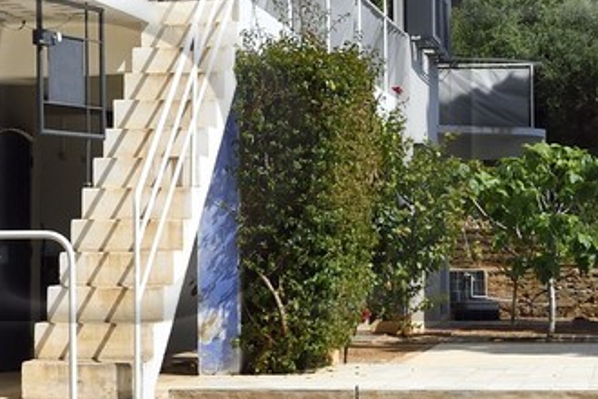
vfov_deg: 10.8
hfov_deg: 16.3
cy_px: 27
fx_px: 2093
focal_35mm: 126
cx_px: 350
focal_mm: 26
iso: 200
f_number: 13
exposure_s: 1/320
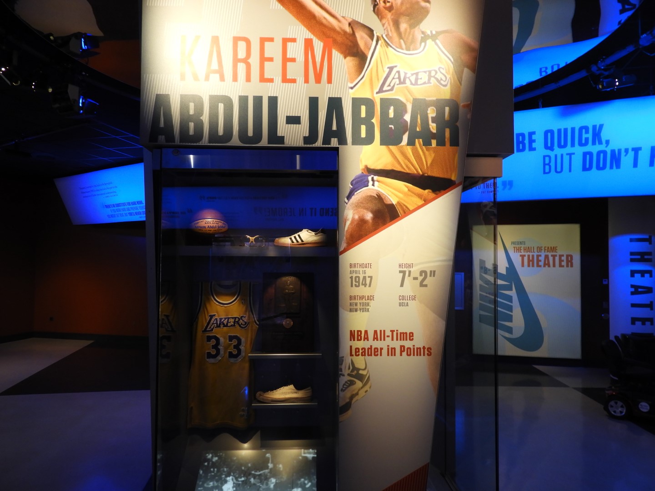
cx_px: 328
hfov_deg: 71.6
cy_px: 246
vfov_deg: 56.8
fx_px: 454
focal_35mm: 24
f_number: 3.3
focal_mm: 4.3
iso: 180
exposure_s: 1/30
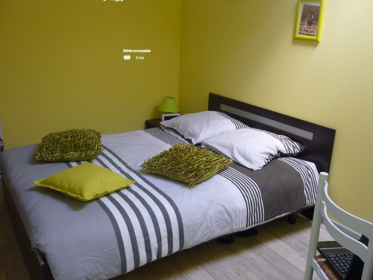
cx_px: 186
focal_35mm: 33
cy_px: 140
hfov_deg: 55.4
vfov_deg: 42.9
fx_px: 356
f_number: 2.8
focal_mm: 5.5
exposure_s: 1/30
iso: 200
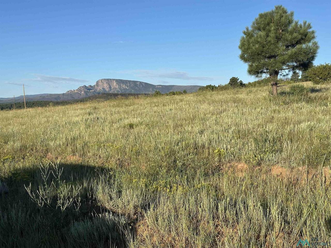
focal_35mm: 48
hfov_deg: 39.7
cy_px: 124
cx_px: 166
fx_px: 459
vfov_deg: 30.3
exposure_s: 1/3367
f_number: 1.78
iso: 64
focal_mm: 6.86
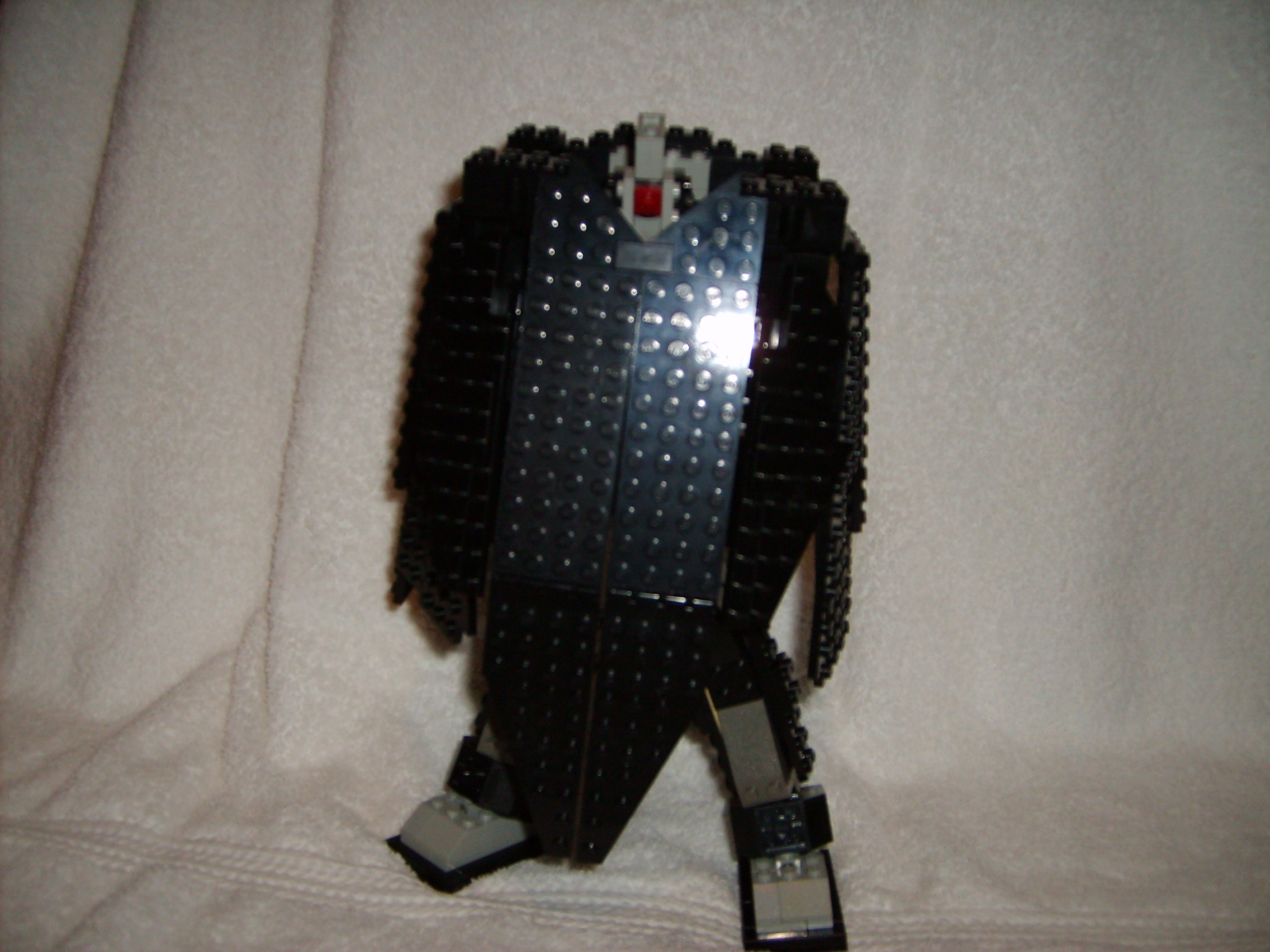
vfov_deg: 40.7
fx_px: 1284
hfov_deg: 52.6
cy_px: 476
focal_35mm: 35
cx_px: 635
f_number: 2.8
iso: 100
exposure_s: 1/45
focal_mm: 5.8
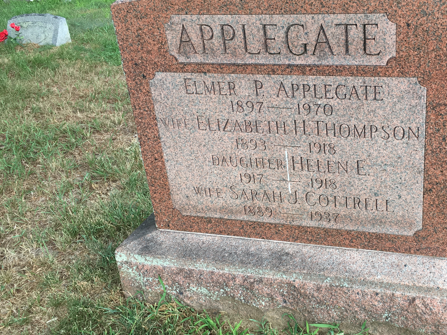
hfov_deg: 42.2
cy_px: 177
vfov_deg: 32.9
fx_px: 568
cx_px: 309
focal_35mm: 44
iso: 32
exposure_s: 1/120
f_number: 2.2
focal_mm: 4.15
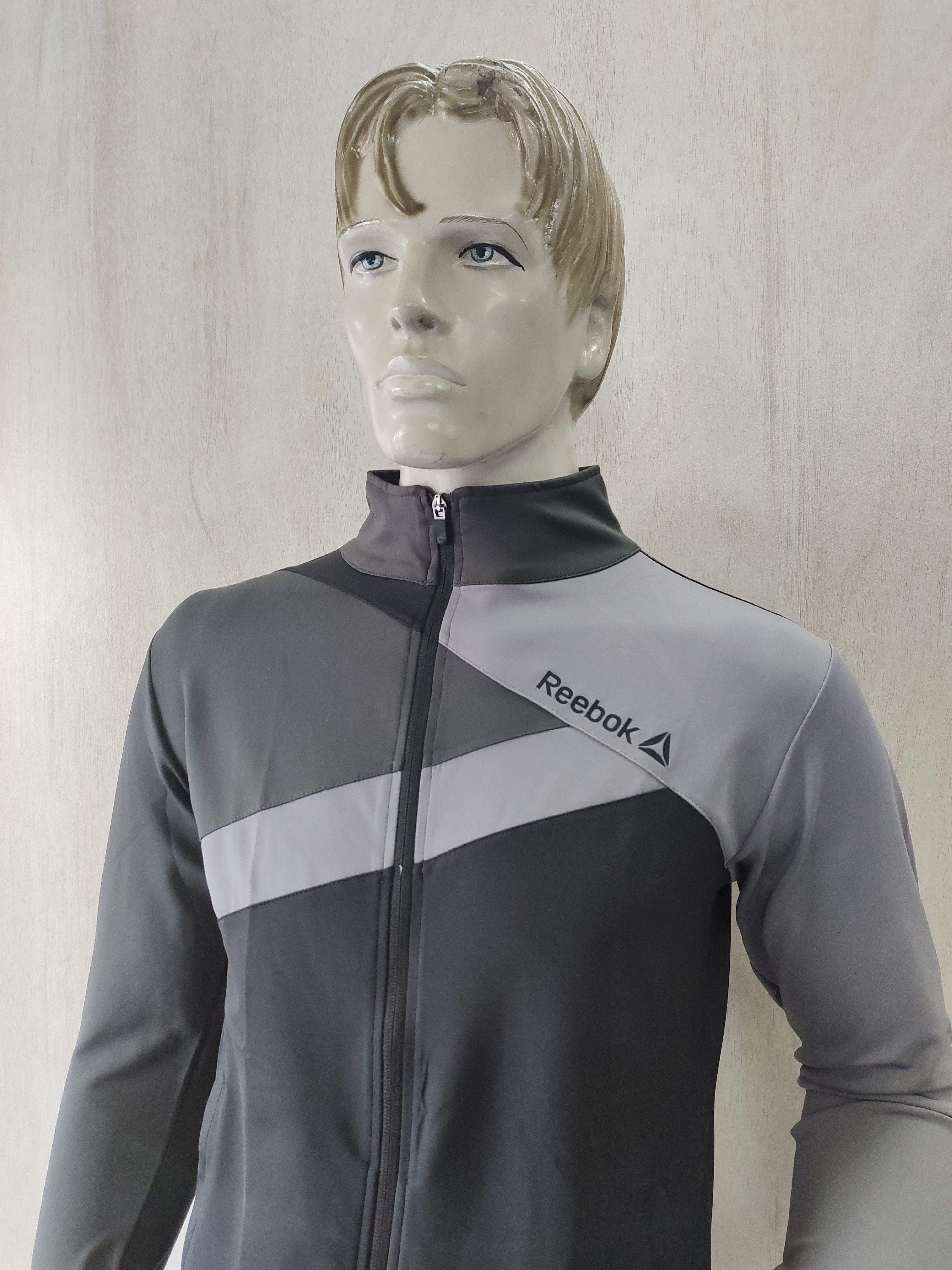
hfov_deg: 54.9
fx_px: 917
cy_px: 635
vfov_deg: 69.4
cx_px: 476
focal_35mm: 25
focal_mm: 5.42
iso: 528
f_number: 1.89
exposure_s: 1/50
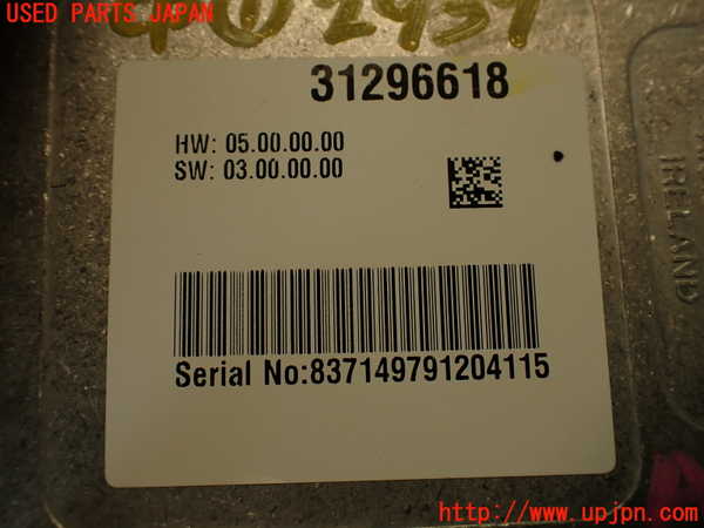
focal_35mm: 32
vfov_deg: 44.2
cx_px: 352
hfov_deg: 56.8
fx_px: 651
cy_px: 264
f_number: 2.4
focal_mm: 5.79
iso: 100
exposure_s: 1/60
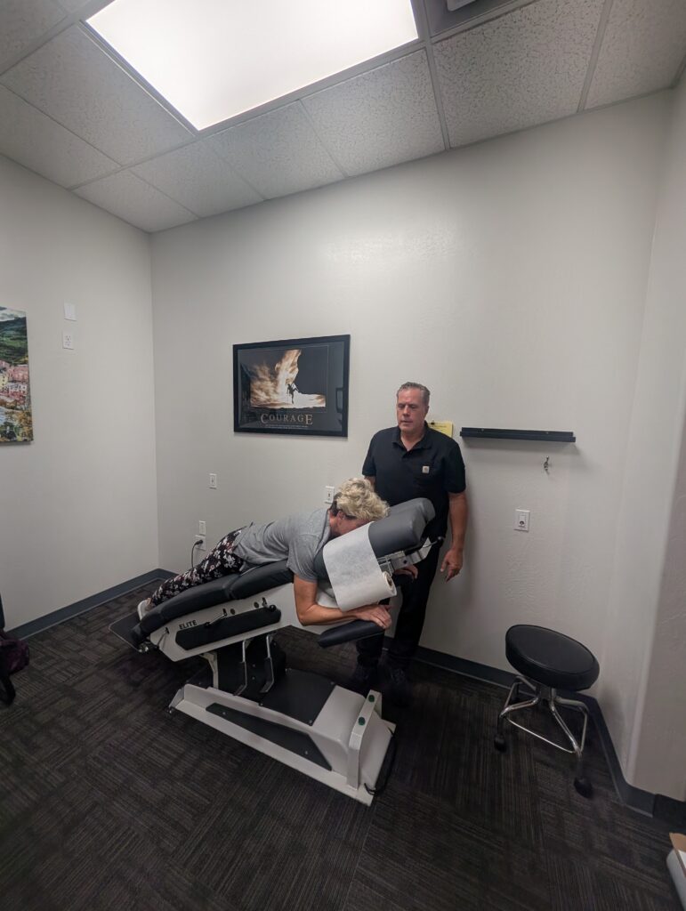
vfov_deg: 110.5
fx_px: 316
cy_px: 456
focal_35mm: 12
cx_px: 343
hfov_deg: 94.6
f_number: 1.7
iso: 25
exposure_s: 1/172
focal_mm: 2.02
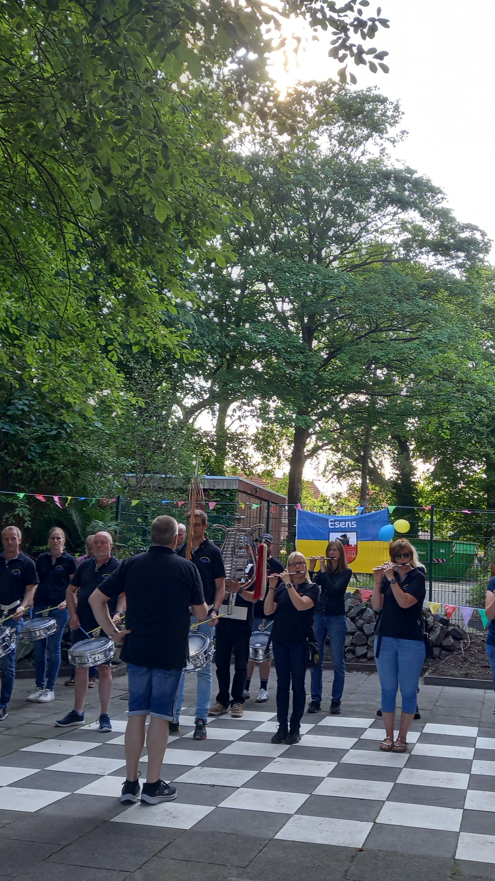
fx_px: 864
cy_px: 435
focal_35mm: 37
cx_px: 286
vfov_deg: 54.0
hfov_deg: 31.9
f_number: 2
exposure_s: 1/50
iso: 25
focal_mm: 4.6
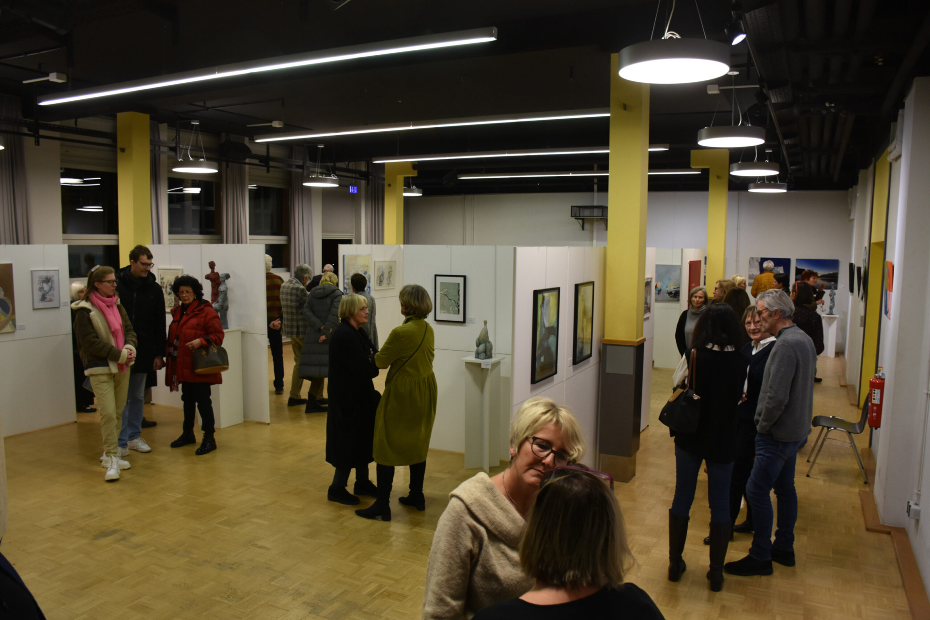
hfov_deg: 67.4
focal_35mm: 27
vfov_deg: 47.9
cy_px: 310
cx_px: 465
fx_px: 697
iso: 800
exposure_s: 1/80
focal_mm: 18
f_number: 4.5
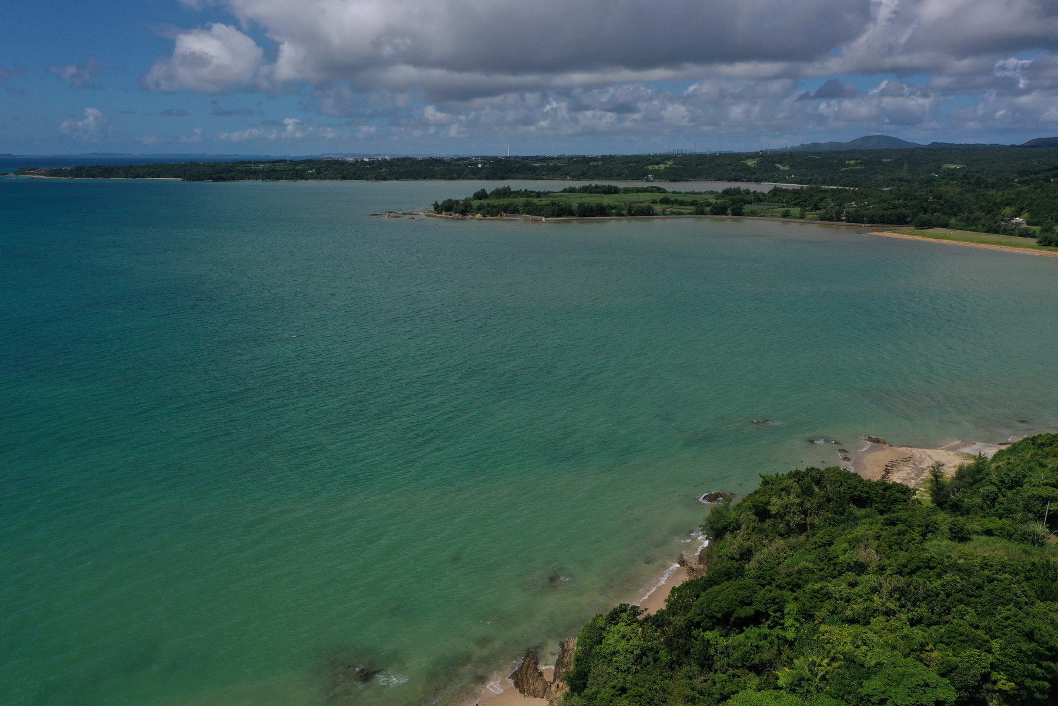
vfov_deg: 46.4
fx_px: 823
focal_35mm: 28
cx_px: 529
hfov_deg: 65.5
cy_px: 353
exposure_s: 1/800
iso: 100
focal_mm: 10.26
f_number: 7.1
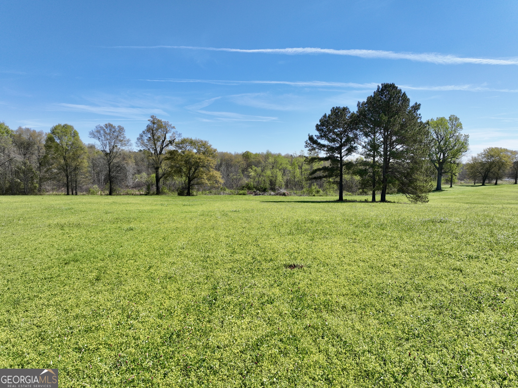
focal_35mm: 24
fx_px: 359
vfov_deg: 56.8
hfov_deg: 71.6
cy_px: 194
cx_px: 259
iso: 100
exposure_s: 1/1600
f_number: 2.8
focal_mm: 12.29
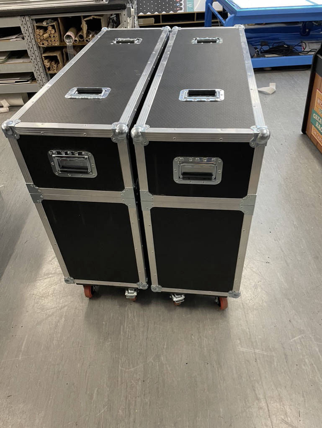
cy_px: 214
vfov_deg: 67.3
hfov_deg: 53.1
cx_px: 161
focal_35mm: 26
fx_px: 322
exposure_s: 1/50
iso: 400
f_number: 1.6
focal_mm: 4.2
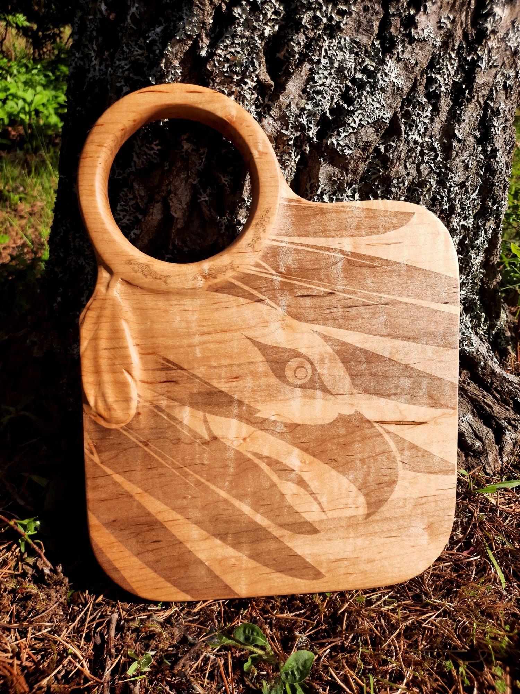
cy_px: 347
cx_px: 260
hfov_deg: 54.9
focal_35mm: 25
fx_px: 501
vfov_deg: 69.4
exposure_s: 1/855
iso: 40
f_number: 2
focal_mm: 4.6
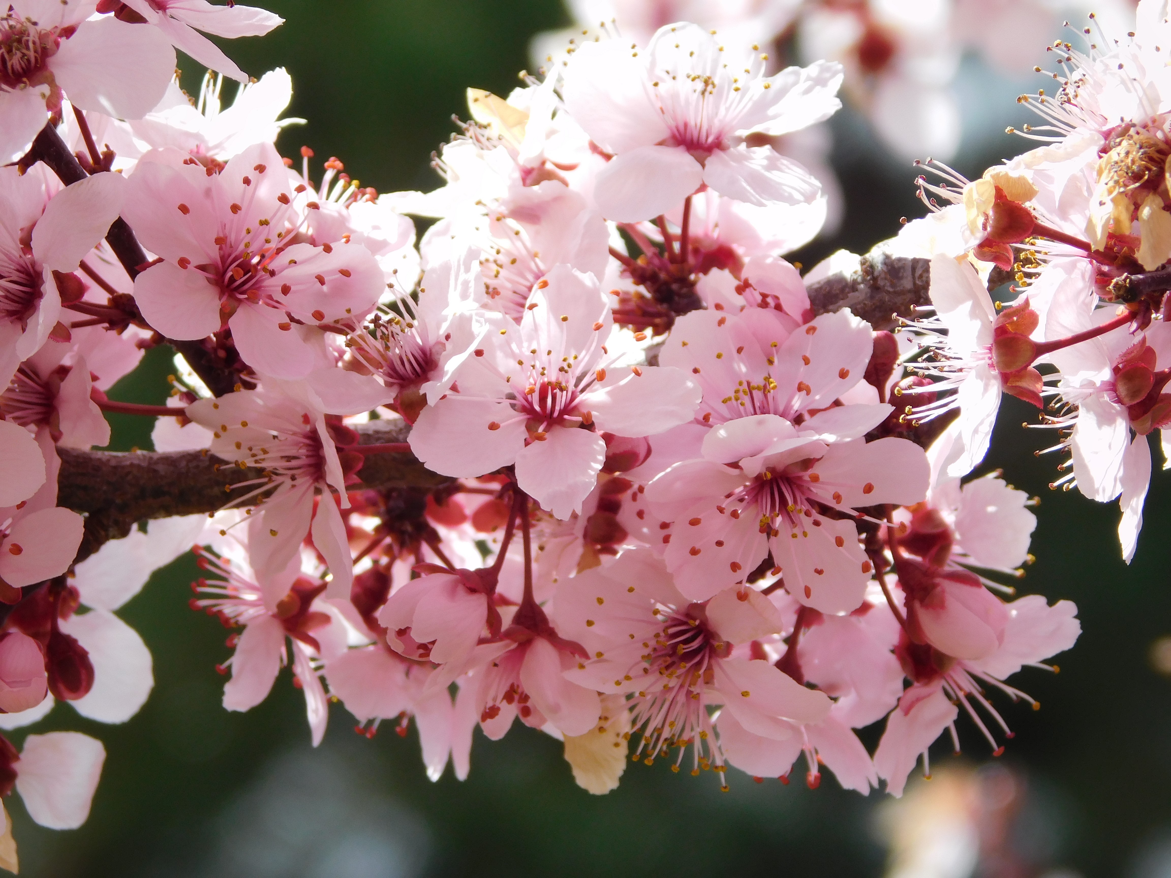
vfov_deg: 6.4
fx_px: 7848
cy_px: 439
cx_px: 586
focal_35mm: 232
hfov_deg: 8.5
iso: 125
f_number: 5.6
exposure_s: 1/400
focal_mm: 41.3
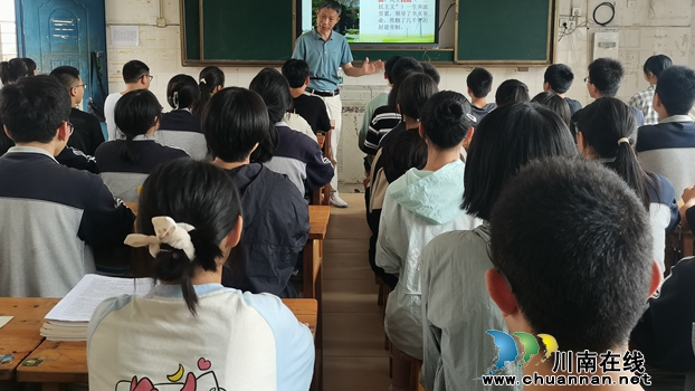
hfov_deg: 54.0
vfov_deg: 31.8
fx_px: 682
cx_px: 345
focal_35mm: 37
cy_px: 135
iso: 100
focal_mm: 5.58
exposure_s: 1/50
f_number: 1.8
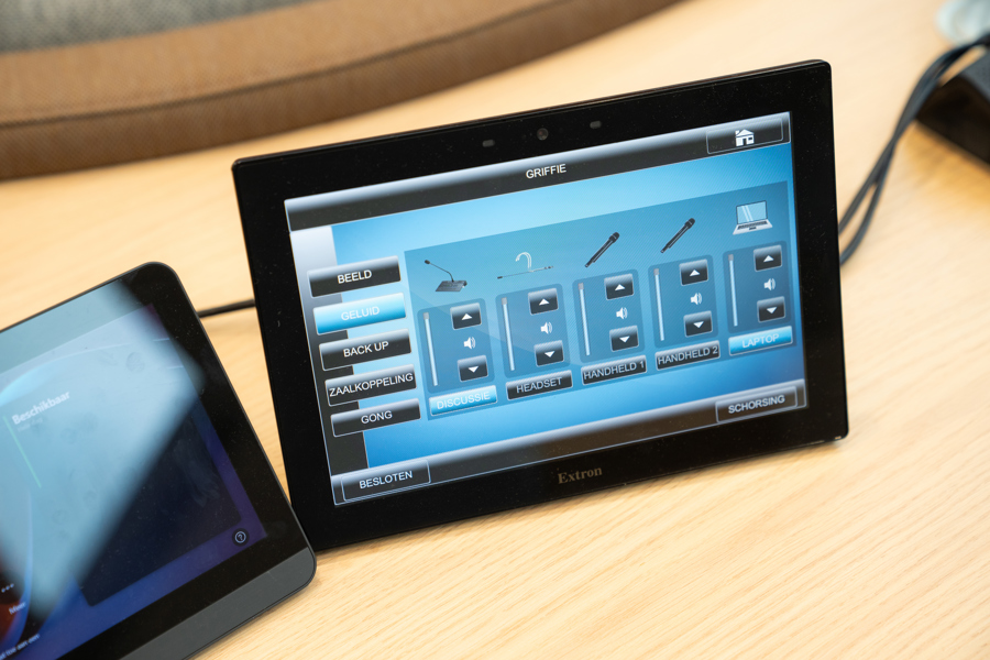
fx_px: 1595
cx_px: 495
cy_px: 330
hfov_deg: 34.5
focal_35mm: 58
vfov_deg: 23.4
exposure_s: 1/250
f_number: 3.2
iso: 800
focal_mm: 58
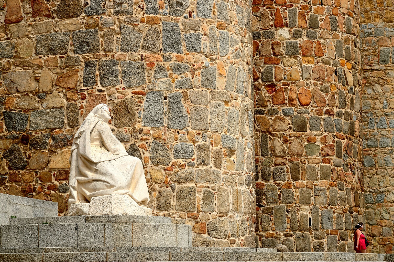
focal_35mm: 120
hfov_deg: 17.1
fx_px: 1312
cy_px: 131
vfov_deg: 11.4
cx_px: 197
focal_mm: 120
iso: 100
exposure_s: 1/640
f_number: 8
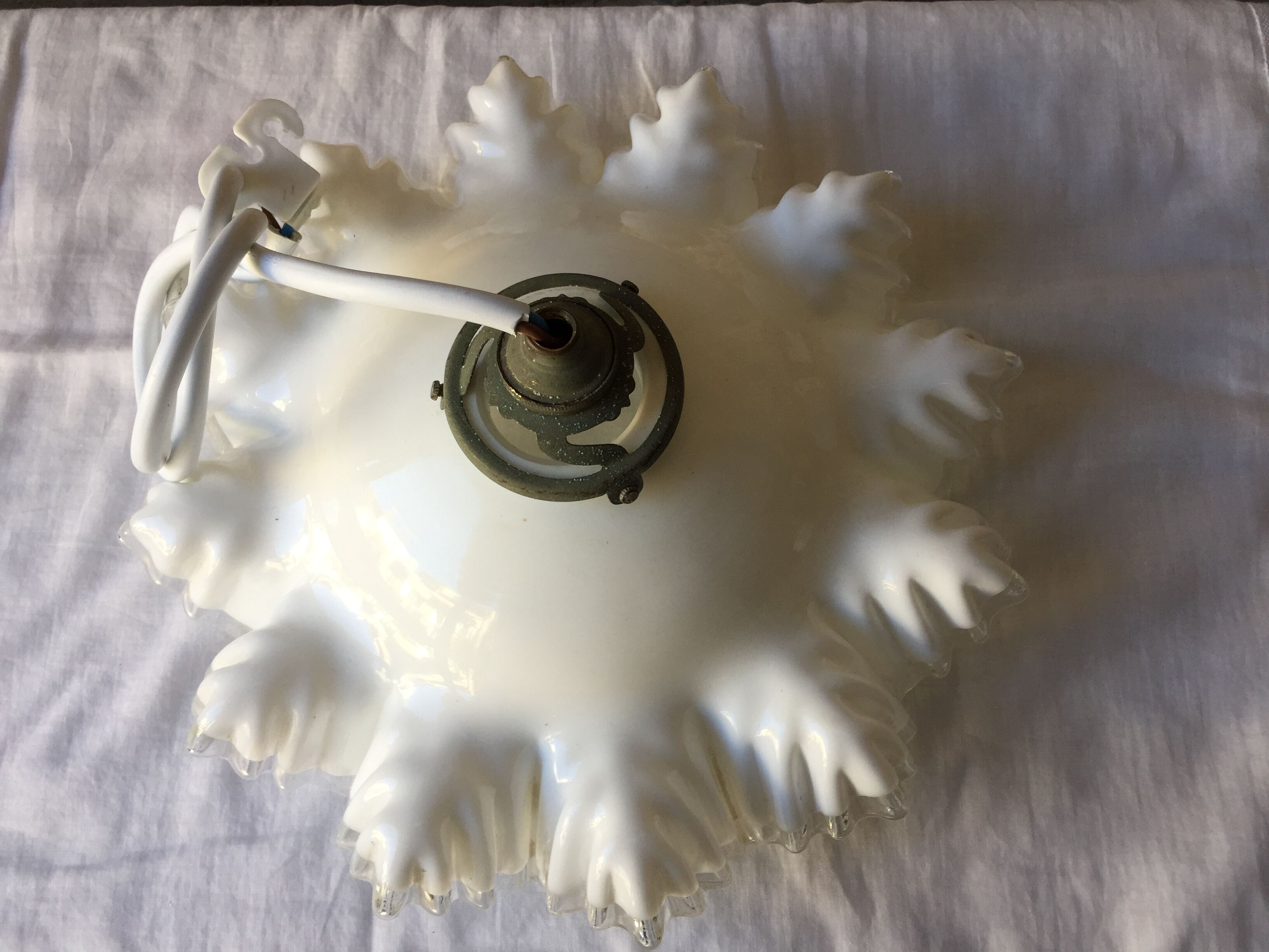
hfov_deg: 61.7
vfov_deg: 48.2
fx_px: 1063
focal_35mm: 29
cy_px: 476
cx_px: 634
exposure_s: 1/100
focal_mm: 4.15
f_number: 2.2
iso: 40
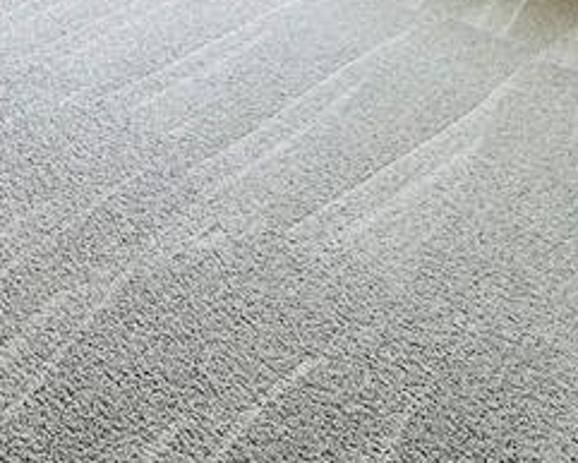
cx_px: -7
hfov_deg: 30.1
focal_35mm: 58
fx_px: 993
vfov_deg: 20.7
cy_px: -305
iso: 100
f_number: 2.2
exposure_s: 1/120
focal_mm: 2.22
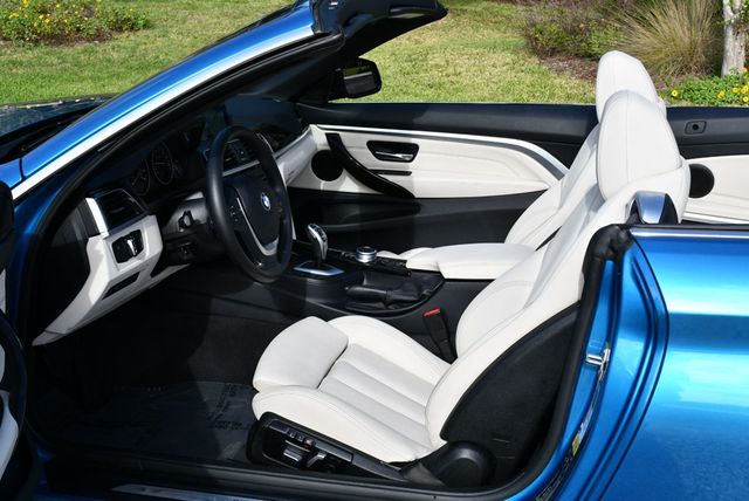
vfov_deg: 28.1
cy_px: 250
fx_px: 1000
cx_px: 374
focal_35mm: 48
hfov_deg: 41.1
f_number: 8
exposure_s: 1/250
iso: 160
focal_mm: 24
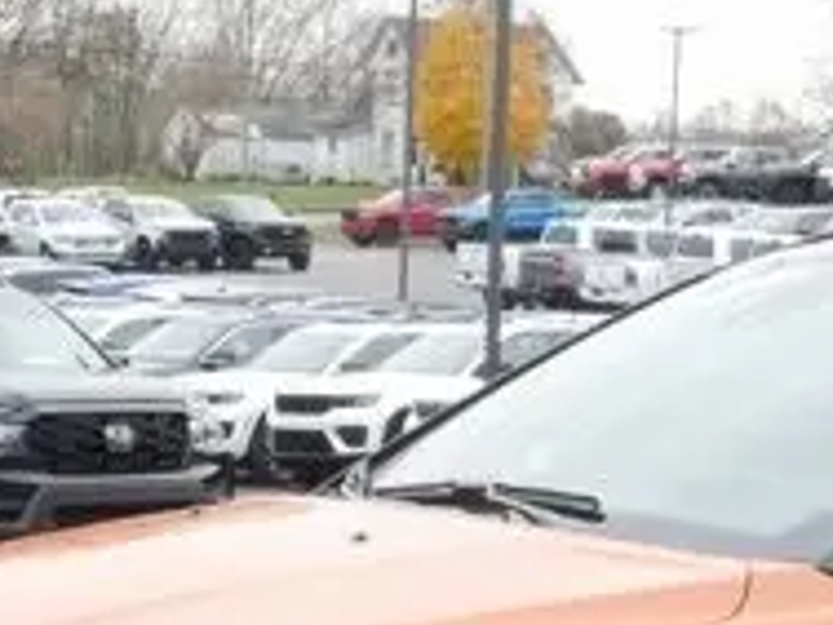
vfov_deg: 12.4
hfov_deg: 16.6
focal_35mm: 116
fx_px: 2791
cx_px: 837
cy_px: 827
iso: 1000
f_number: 20
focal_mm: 17
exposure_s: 1/60
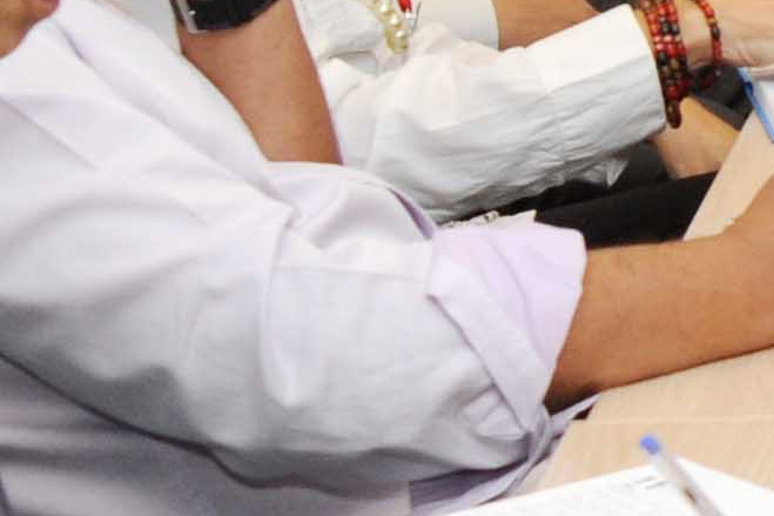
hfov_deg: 8.2
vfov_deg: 5.8
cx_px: 1785
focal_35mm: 234
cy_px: -196
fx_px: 5029
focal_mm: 24
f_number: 5.6
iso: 320
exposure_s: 1/60
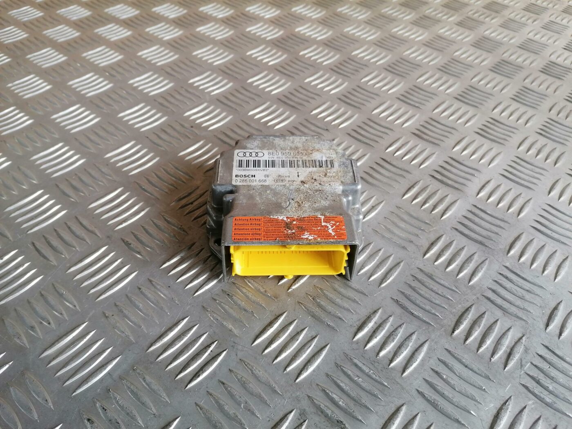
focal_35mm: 27
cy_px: 214
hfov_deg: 65.3
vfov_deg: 51.4
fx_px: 446
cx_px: 286
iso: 100
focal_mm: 4.75
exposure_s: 1/50
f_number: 1.8
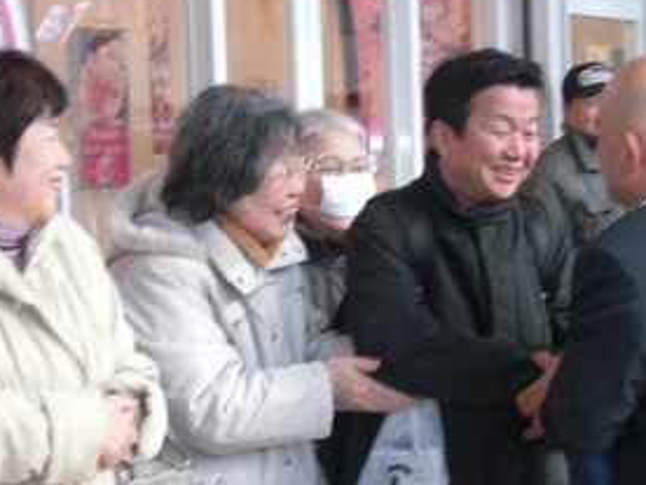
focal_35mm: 134
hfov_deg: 14.7
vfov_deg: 11.0
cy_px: 407
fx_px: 2501
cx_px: 382
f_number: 4.2
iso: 200
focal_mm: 13.1
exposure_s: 1/80
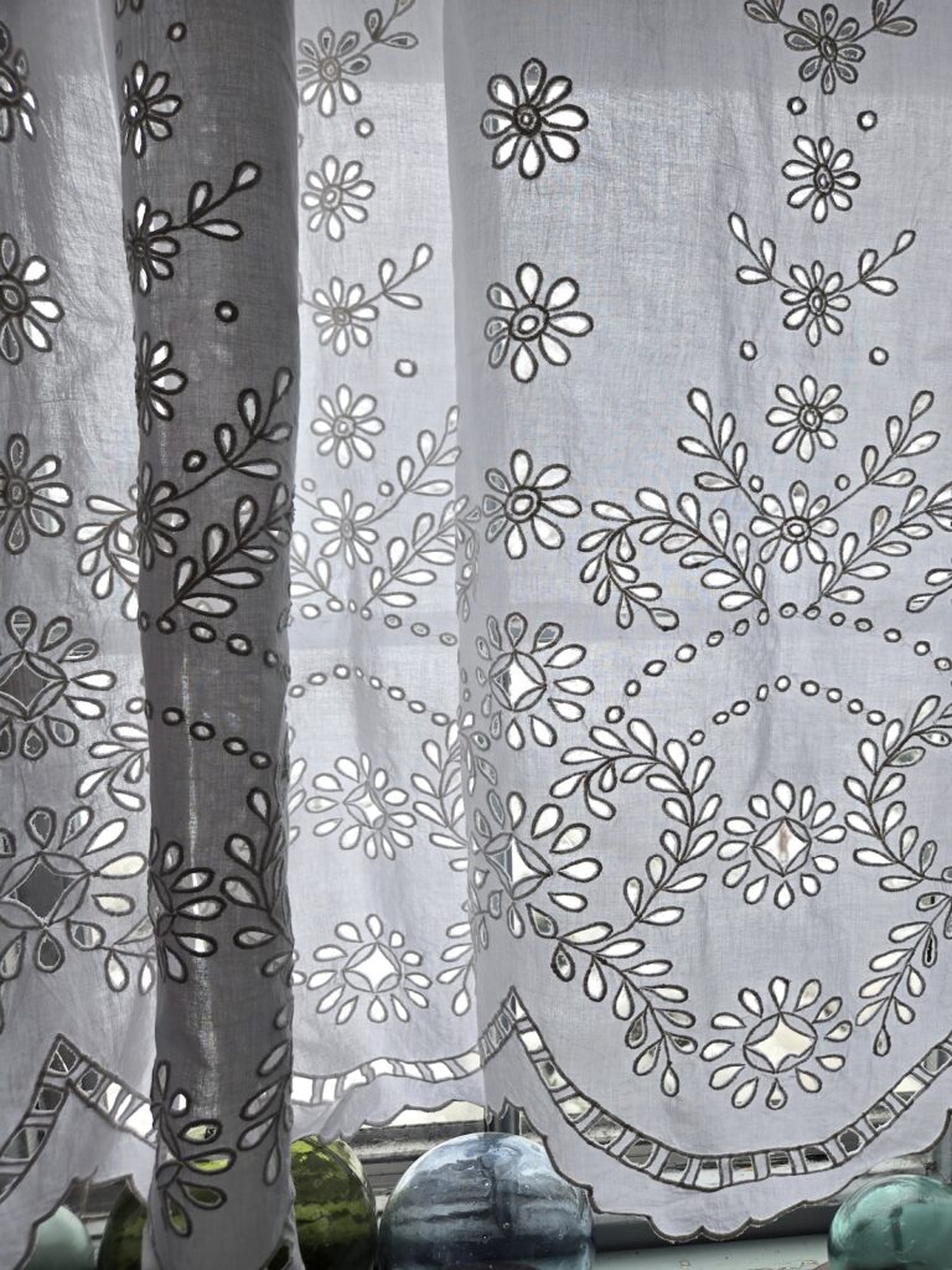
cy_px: 635
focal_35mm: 23
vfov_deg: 73.9
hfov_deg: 58.9
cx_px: 476
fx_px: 843
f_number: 1.8
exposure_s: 1/227
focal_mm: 5.4
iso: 25
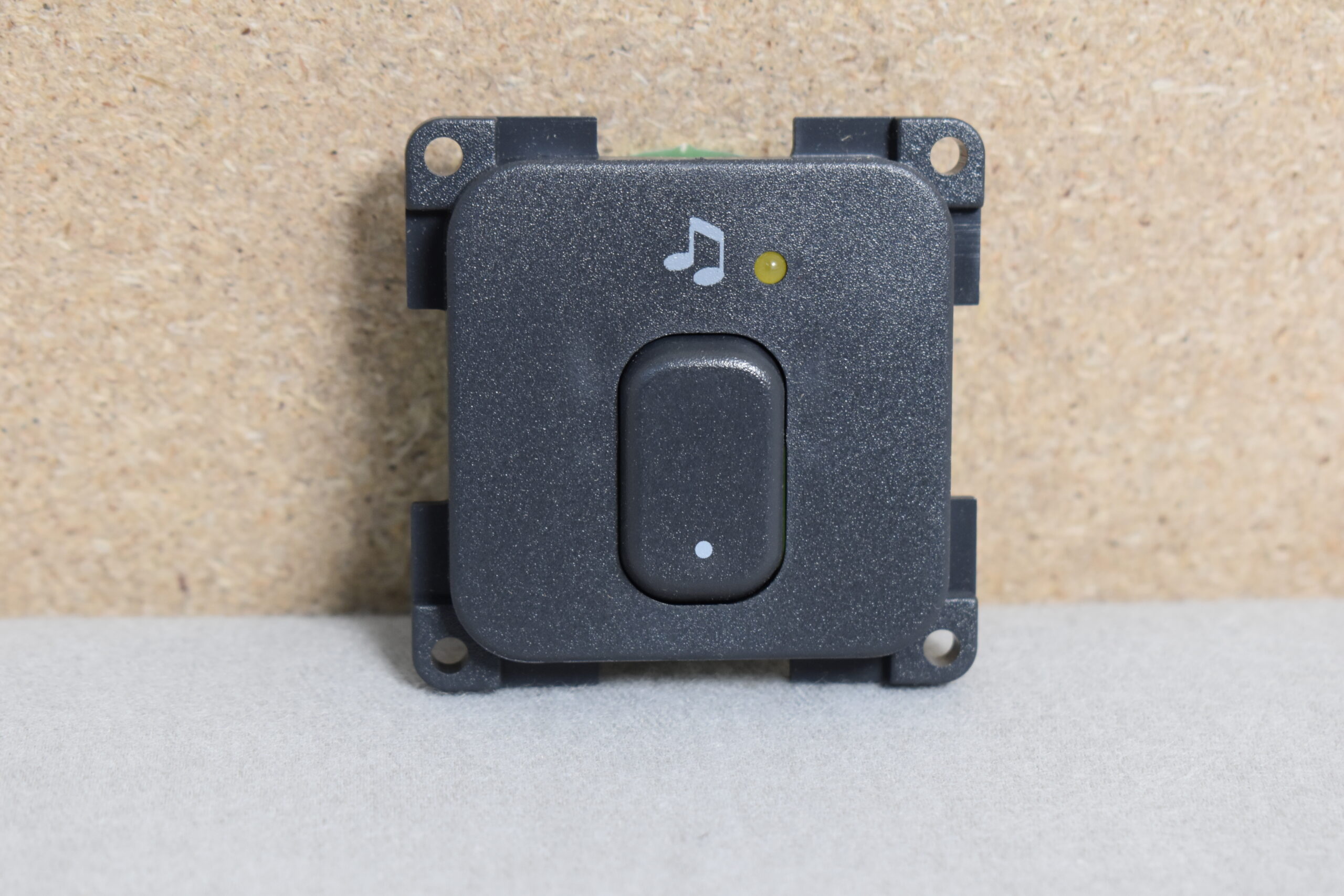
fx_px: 3080
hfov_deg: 24.6
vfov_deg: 16.6
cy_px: 448
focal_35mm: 82
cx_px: 672
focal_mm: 55
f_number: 5.6
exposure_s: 1/60
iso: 900
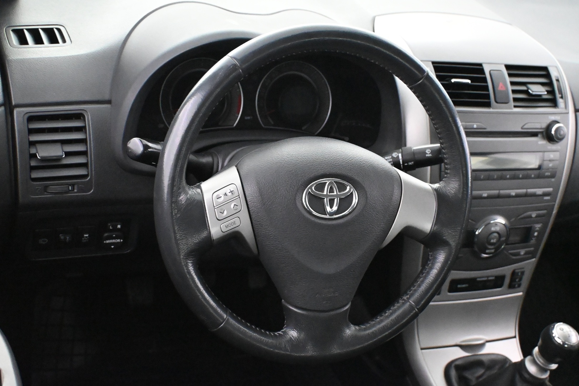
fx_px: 736
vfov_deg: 29.4
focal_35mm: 46
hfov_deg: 43.0
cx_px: 290
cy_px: 193
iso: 12800
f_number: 4.8
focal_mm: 30.5
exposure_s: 1/60
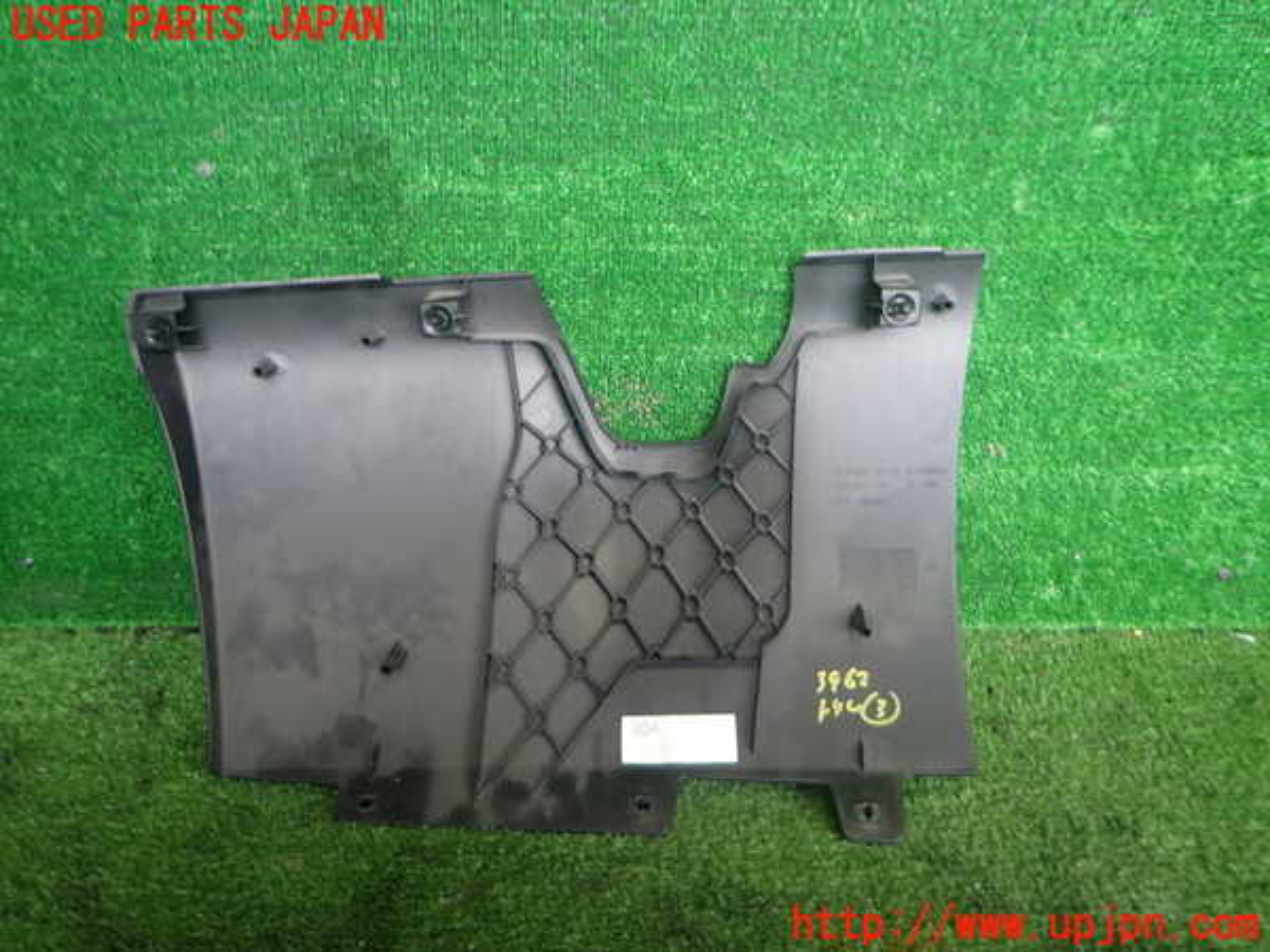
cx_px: 635
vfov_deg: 54.9
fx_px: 917
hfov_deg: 69.4
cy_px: 476
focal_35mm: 25
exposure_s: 1/100
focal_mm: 4.5
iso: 200
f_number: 2
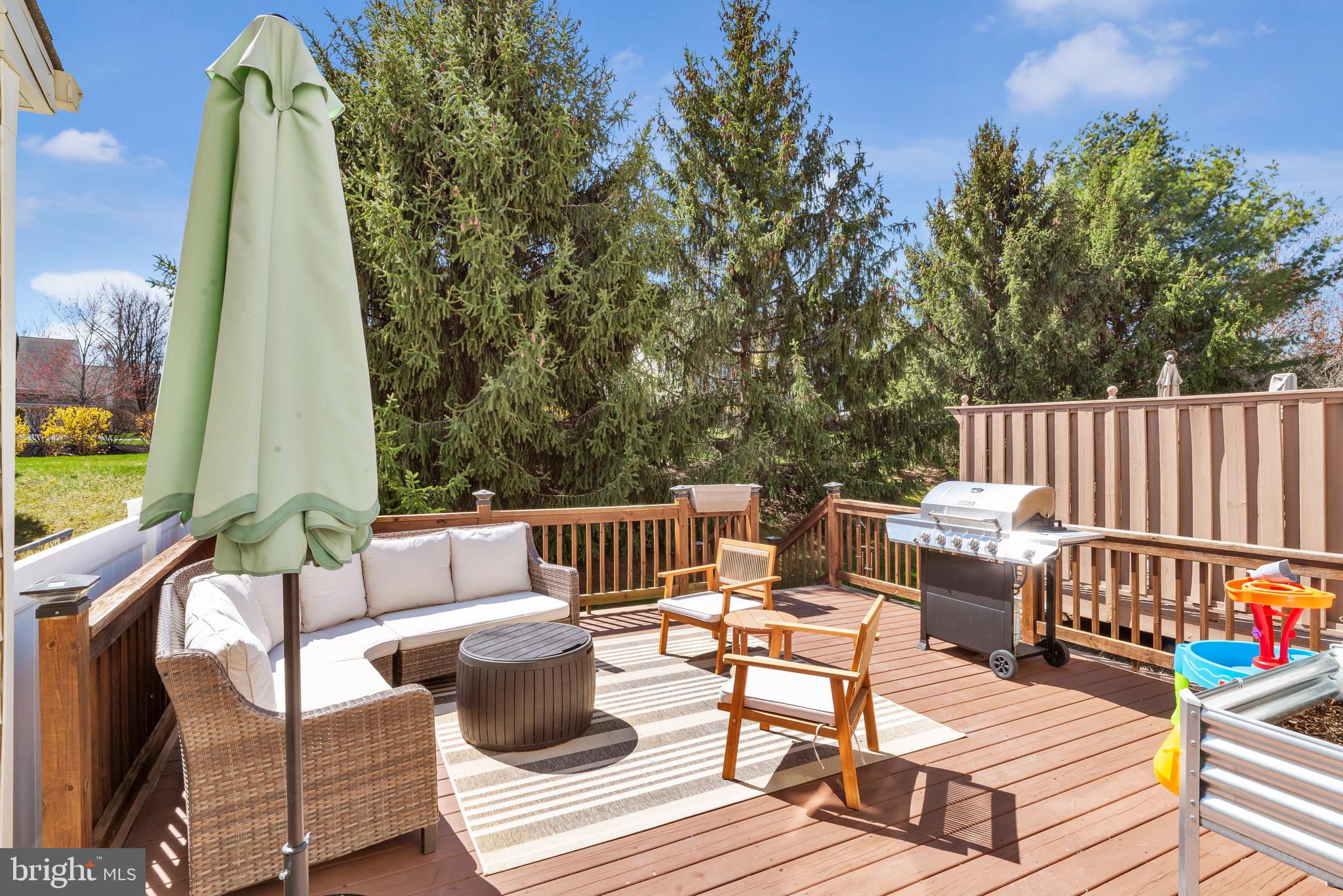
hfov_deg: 93.3
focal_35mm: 17
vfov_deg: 70.5
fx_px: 634
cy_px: 448
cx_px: 672
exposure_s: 1/60
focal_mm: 17
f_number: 13
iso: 200
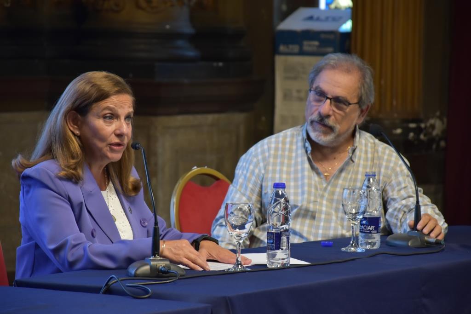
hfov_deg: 9.8
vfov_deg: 6.5
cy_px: 157
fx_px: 2748
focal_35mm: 210
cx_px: 236
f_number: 5.6
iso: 1250
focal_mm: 140
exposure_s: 1/60
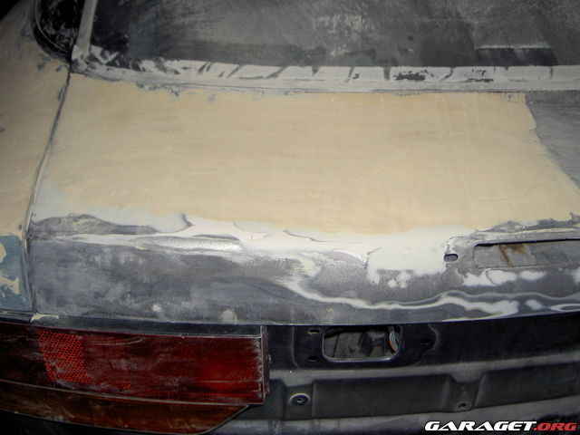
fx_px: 653
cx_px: 290
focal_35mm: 39
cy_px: 218
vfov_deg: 36.8
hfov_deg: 47.9
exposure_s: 1/60
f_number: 2.8
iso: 100
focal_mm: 8
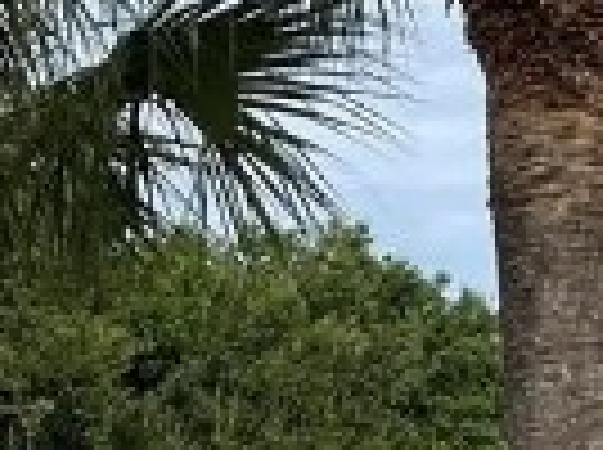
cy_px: 626
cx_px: -270
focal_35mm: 199
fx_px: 3460
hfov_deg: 9.7
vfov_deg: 7.3
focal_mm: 4.2
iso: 32
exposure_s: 1/3205
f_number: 1.6
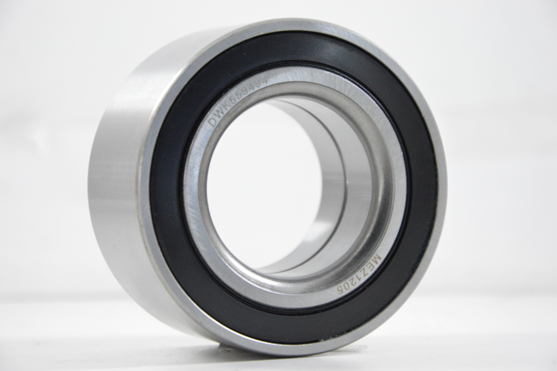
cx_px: 278
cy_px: 186
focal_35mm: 158
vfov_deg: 8.7
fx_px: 2435
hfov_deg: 13.1
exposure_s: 1/100
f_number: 7.1
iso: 3200
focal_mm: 105
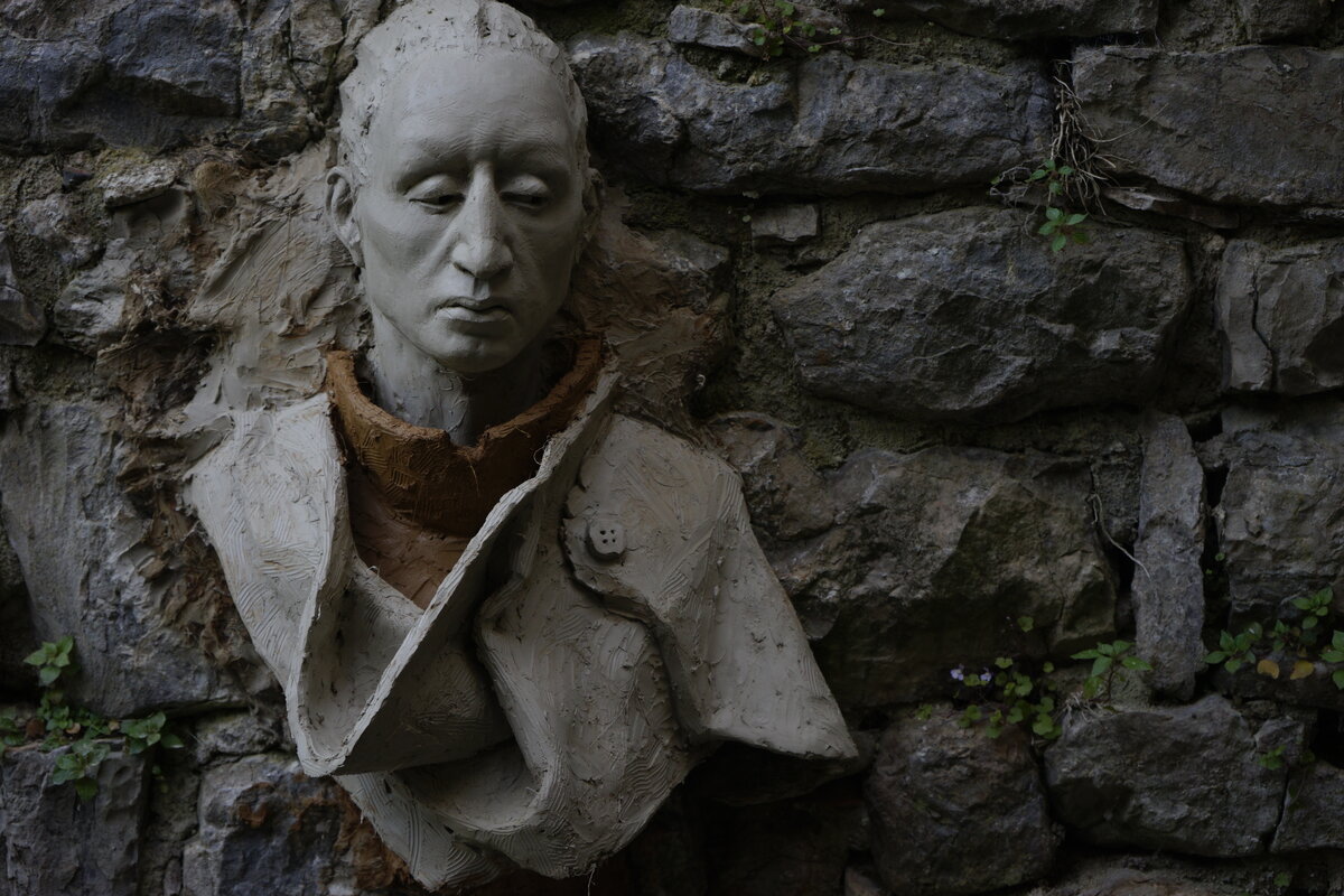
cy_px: 448
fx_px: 2613
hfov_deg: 28.8
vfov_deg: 19.5
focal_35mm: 70
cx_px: 672
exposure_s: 1/80
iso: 640
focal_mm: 70
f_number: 5.6
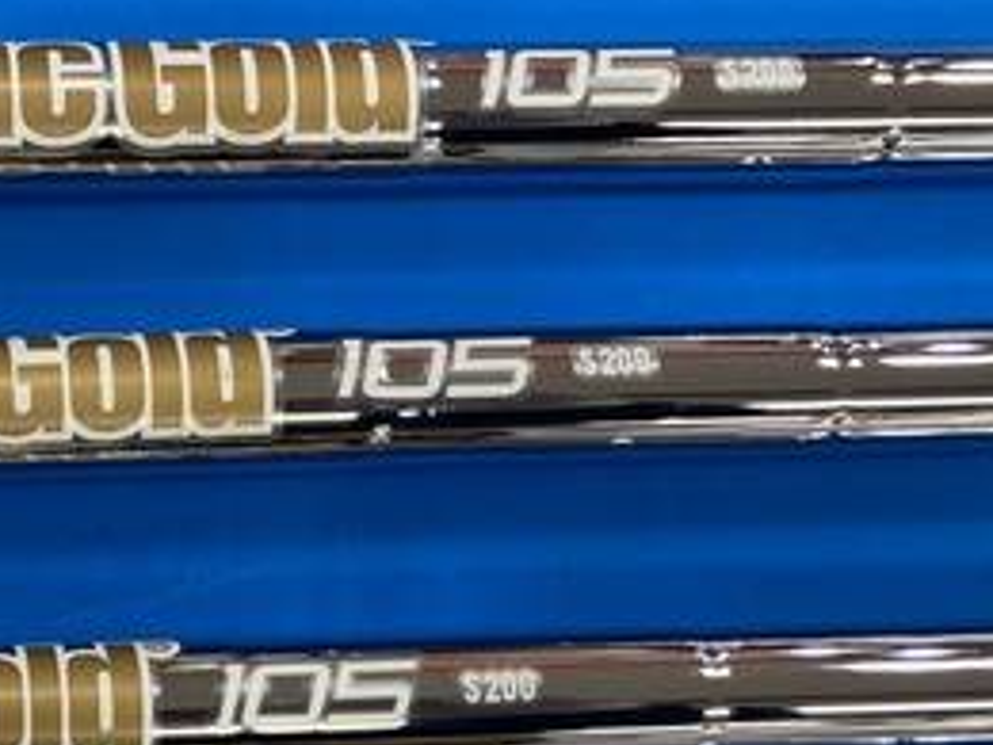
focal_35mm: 69
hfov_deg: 26.0
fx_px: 1979
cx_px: -95
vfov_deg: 20.5
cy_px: 768
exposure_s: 1/50
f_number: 1.8
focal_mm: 3.99
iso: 50
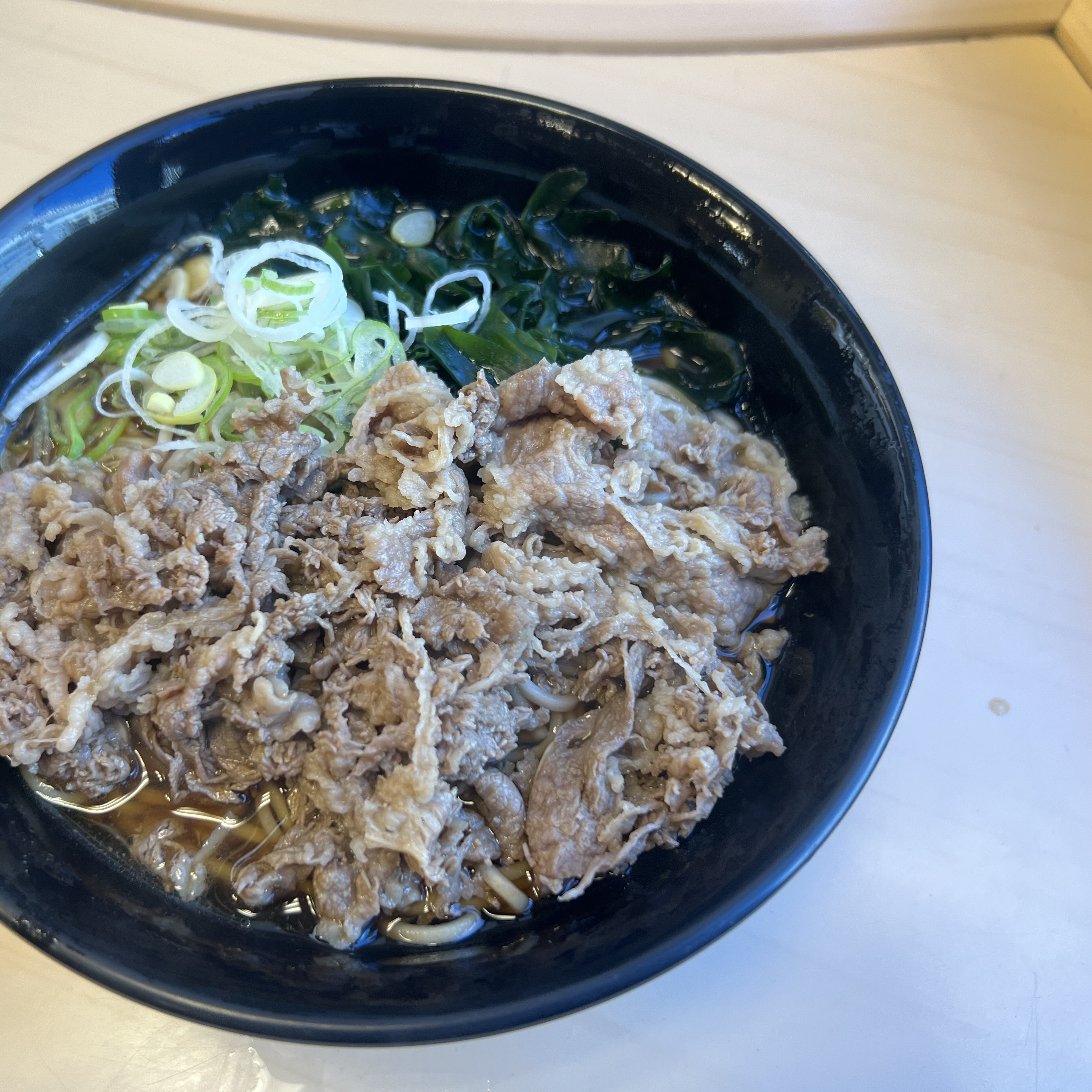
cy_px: 547
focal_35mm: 31
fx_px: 1106
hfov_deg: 51.9
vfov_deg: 52.5
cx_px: 401
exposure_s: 1/100
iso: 50
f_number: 1.5
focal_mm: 5.7
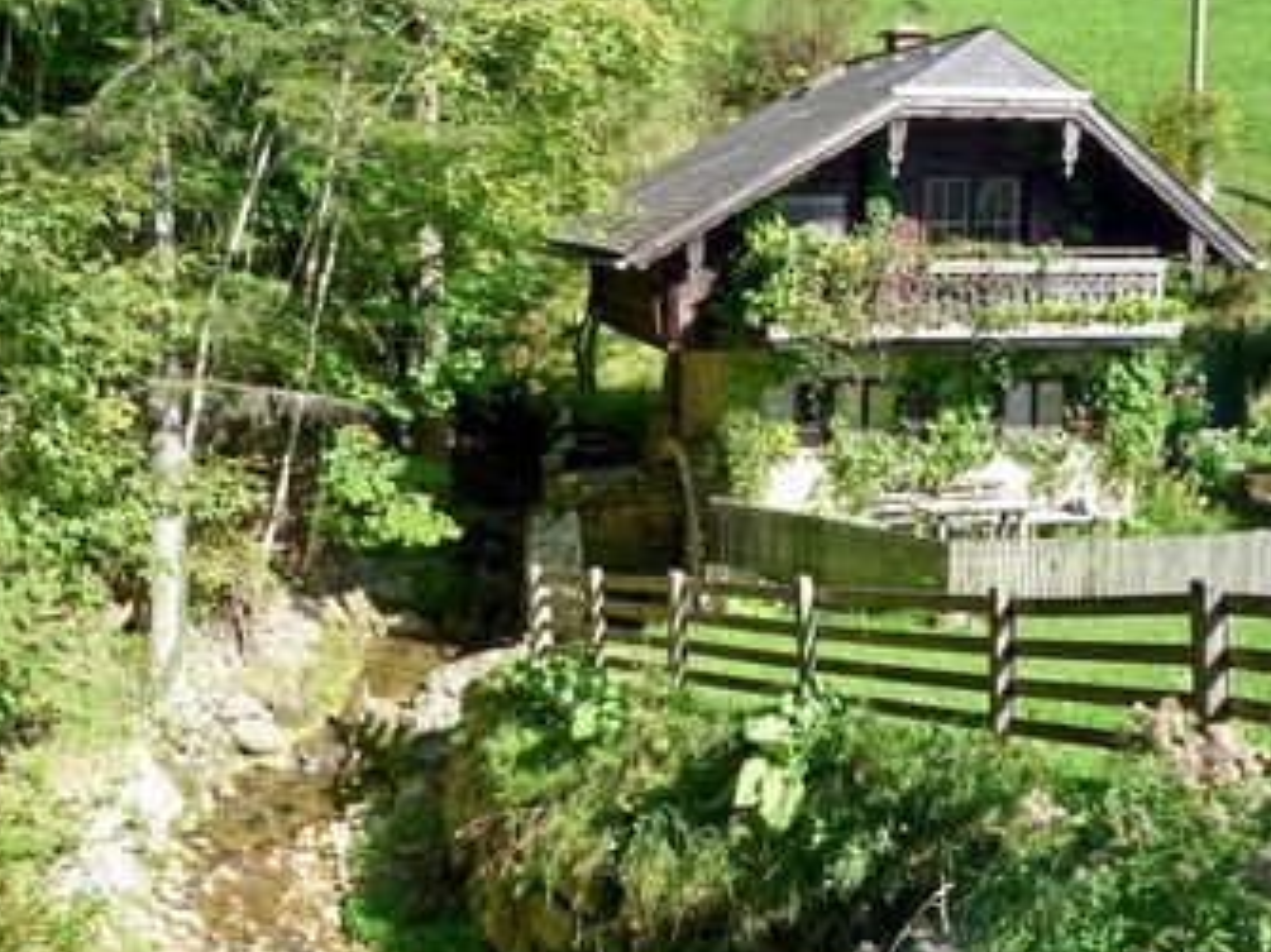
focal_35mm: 43
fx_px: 1578
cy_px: 478
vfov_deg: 33.6
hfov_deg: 43.8
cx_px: 577
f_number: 3.9
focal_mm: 6.4
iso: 80
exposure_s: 1/160
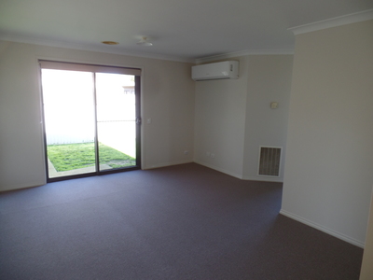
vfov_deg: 58.9
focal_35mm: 23
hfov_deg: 73.9
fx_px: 248
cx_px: 186
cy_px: 140
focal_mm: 4.1
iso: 80
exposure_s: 1/45
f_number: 2.8
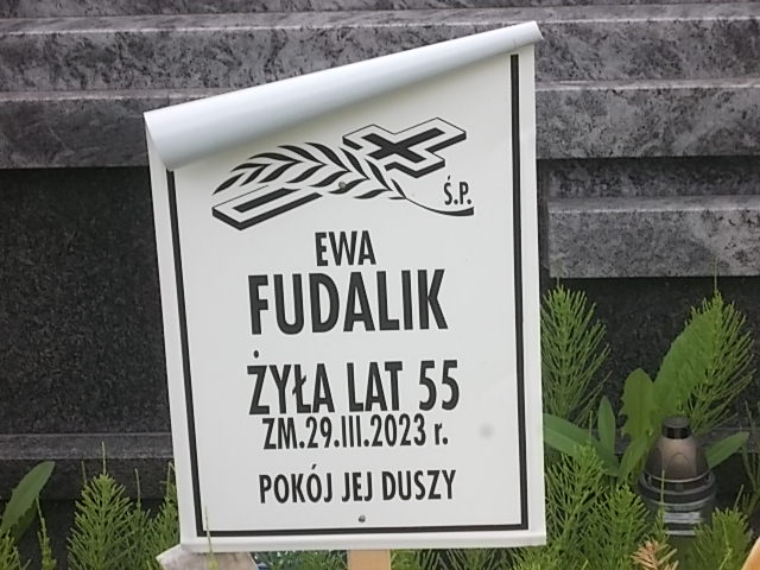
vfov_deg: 11.7
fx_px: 2788
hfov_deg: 15.5
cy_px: 285
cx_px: 380
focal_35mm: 127
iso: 100
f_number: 6.3
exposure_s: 1/60
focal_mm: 17.9
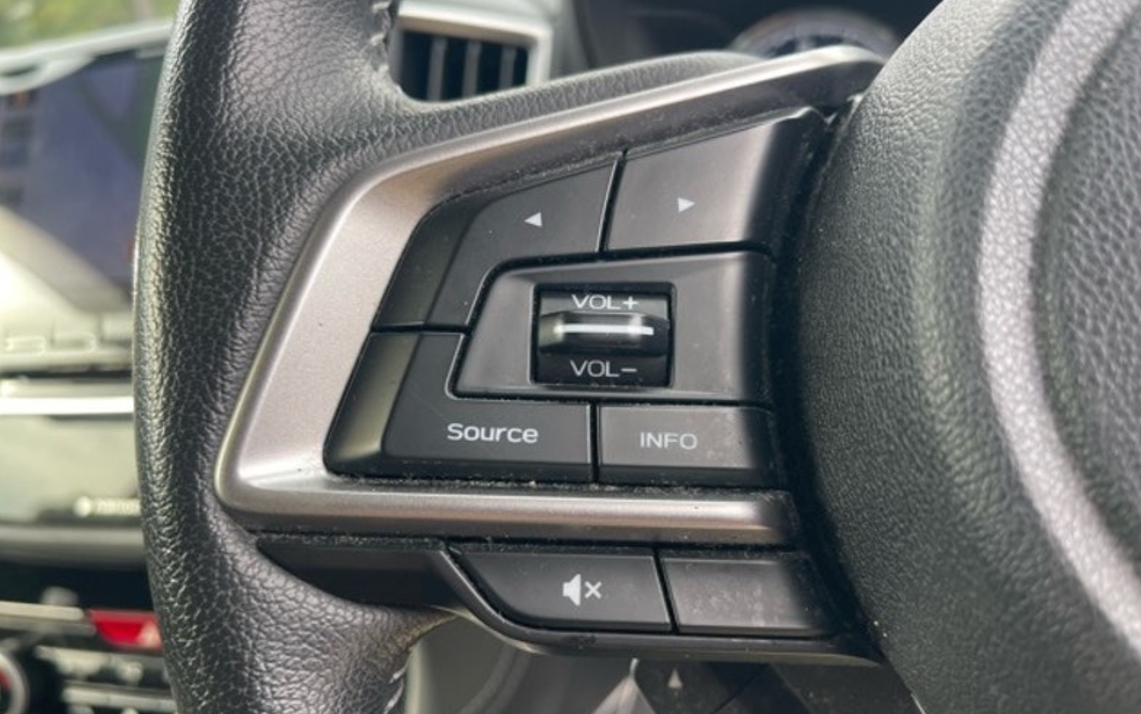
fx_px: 840
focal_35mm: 27
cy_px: 385
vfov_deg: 46.0
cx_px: 570
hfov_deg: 68.4
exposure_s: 1/121
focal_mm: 5.1
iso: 64
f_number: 1.6
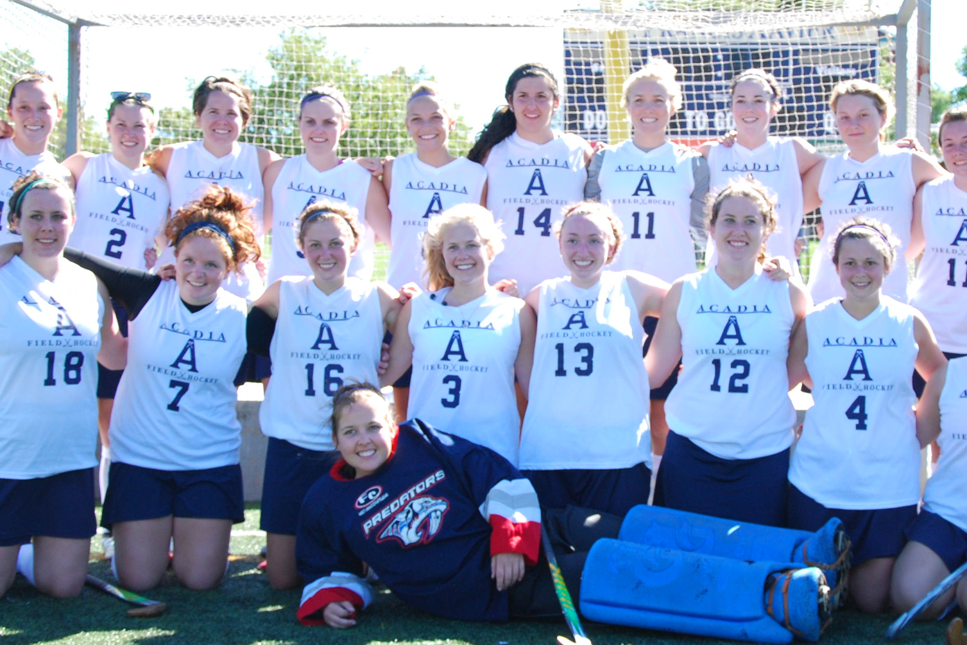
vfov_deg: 19.5
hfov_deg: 28.8
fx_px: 1880
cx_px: 585
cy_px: 302
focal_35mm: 70
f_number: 4
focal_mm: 26
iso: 400
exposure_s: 1/500
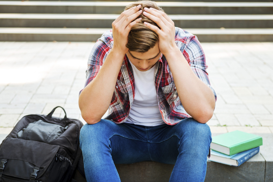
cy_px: 91
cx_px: 136
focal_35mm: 70
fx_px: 531
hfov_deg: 28.8
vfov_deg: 19.5
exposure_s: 1/160
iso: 200
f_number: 3.5
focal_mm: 70
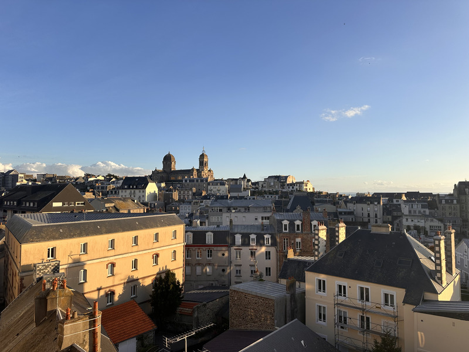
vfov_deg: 56.8
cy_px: 176
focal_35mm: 24
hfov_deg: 71.6
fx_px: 325
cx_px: 234
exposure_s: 1/2660
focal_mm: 6.86
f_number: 1.78
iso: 80
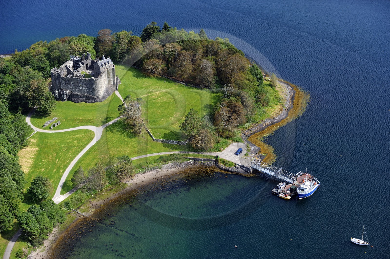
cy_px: 130
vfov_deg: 19.4
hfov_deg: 28.9
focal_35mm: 70
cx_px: 195
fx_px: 758
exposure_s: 1/800
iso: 200
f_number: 5
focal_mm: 70
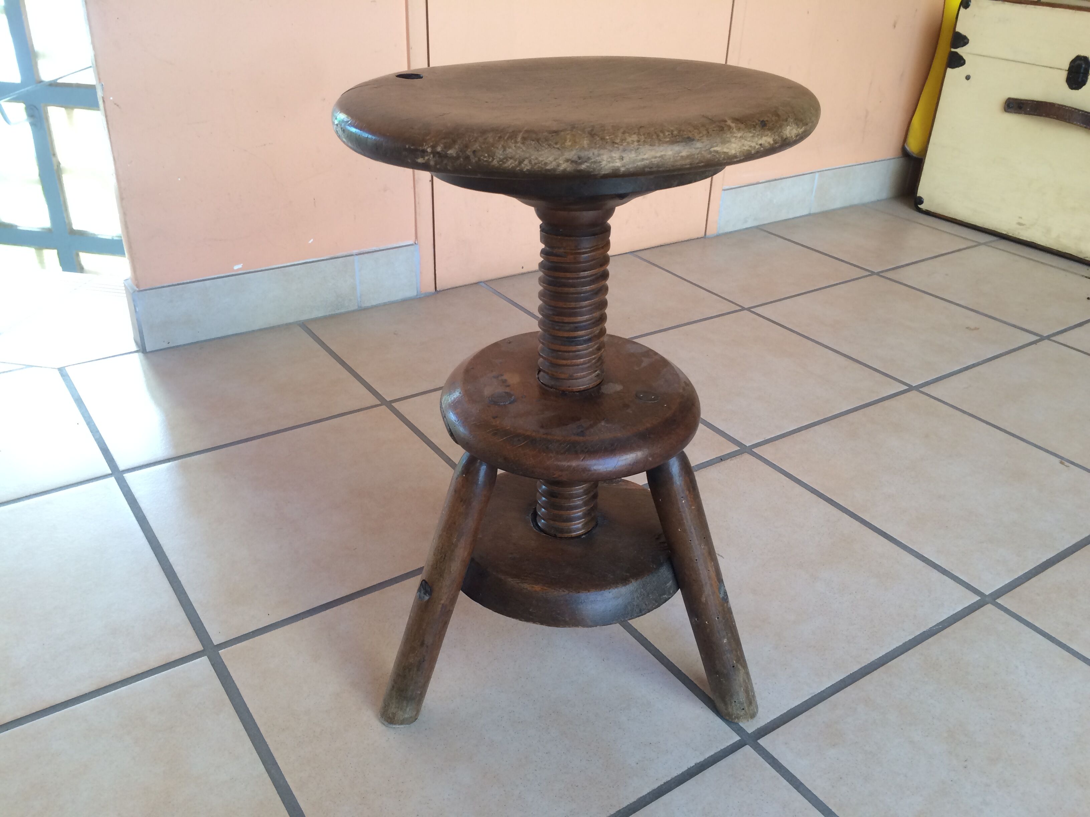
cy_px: 408
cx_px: 545
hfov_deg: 61.7
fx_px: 913
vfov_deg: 48.2
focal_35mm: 29
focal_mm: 4.15
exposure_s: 1/33
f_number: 2.2
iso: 32
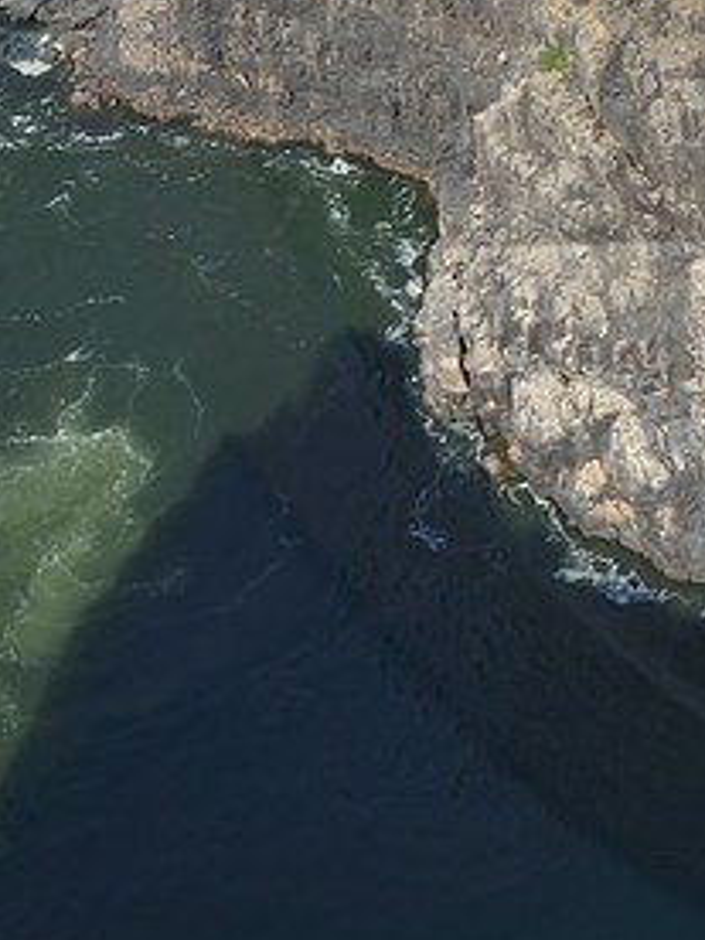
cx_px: 1413
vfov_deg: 22.2
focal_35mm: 78
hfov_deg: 15.2
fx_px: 2118
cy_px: -310
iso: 200
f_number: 13
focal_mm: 14
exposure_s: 1/160
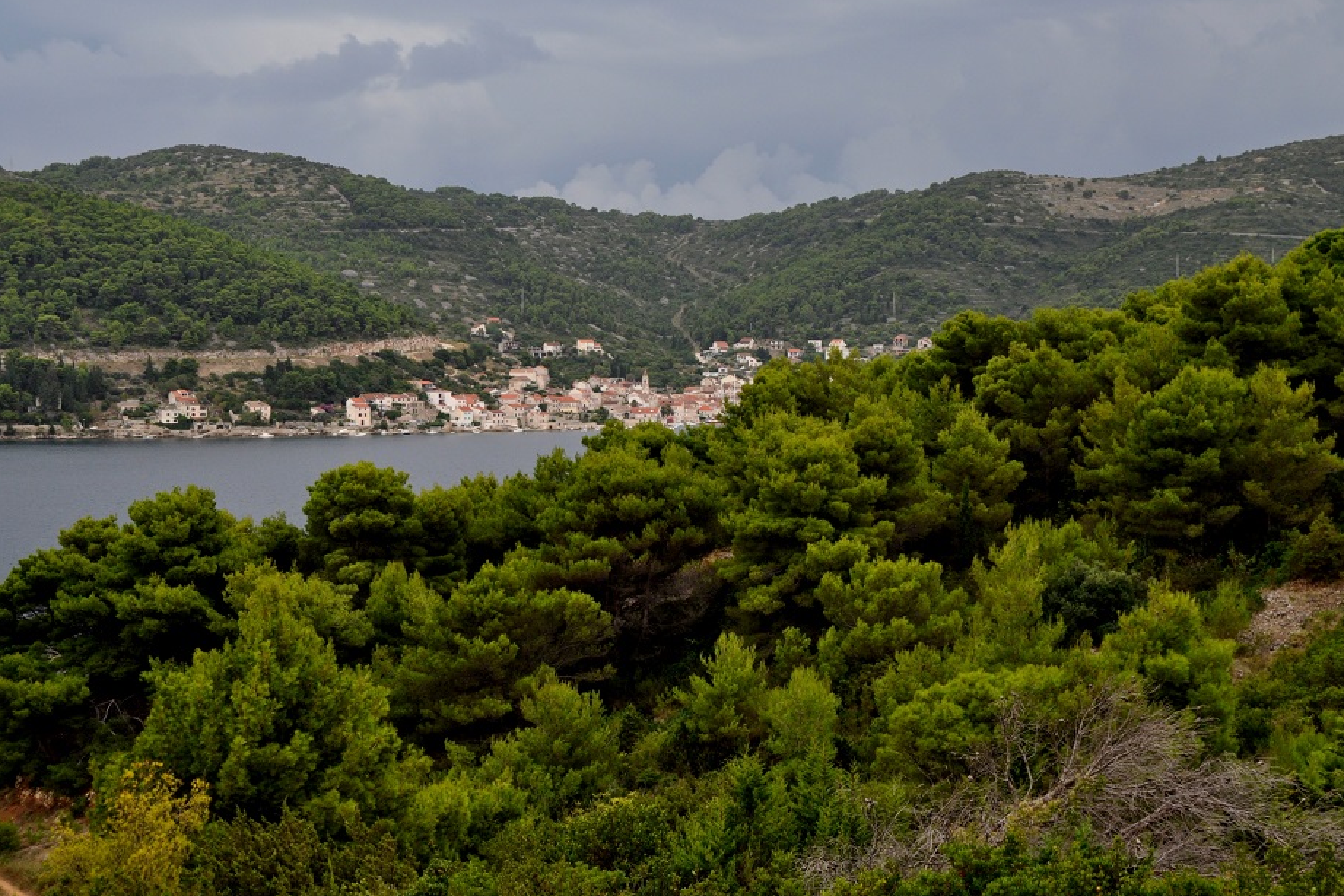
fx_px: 2426
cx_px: 678
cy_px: 418
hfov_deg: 31.0
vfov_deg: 20.9
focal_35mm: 65
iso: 500
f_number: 8
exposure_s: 1/250
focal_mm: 40
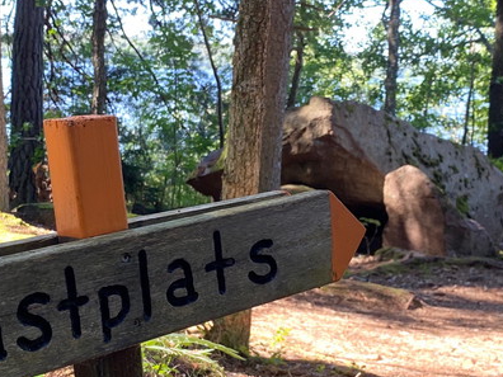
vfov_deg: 23.3
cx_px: 267
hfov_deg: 30.7
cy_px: 208
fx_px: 915
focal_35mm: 63
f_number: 1.8
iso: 64
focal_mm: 4.25
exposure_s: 1/122
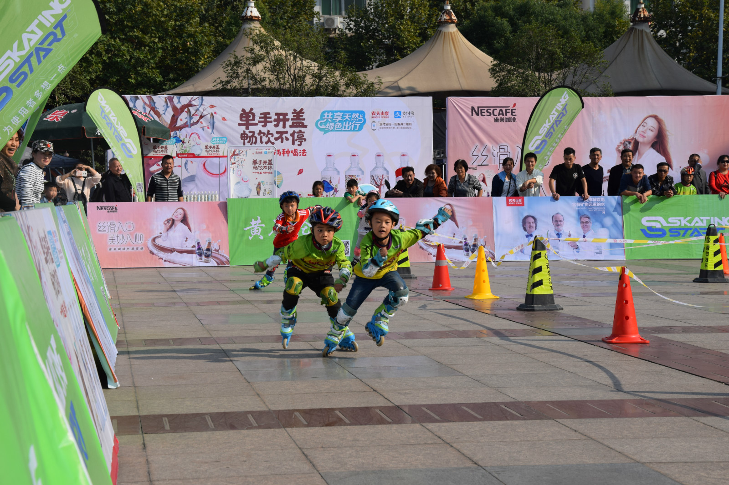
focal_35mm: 78
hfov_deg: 26.0
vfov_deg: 17.5
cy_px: 242
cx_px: 364
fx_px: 1579
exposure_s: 1/400
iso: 200
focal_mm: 52
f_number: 10
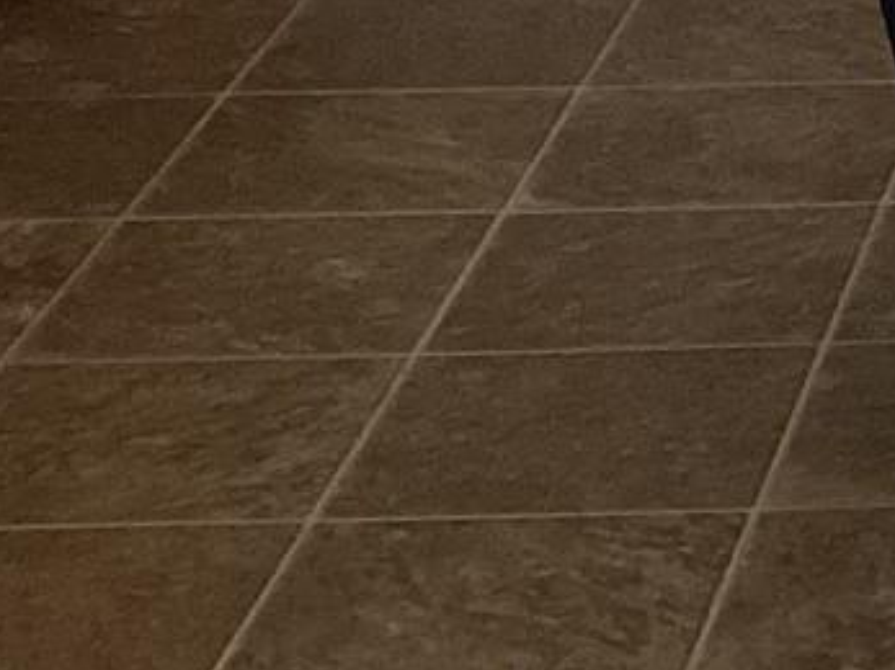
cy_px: -868
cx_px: 2051
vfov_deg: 7.6
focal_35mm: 183
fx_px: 4730
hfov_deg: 9.7
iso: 125
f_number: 2.4
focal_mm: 3.3
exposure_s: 1/60
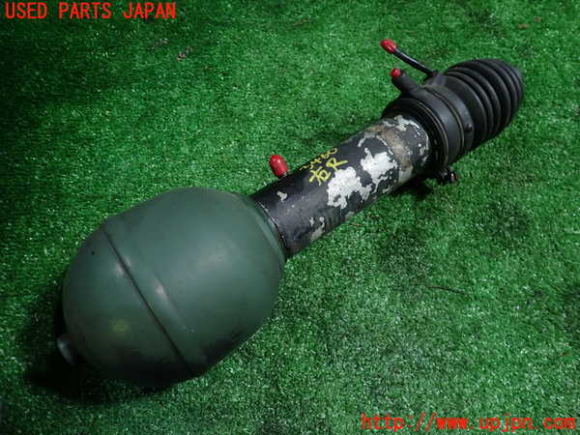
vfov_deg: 54.9
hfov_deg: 69.4
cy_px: 218
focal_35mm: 25
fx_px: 419
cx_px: 290
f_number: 2
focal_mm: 4.5
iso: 200
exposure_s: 1/30
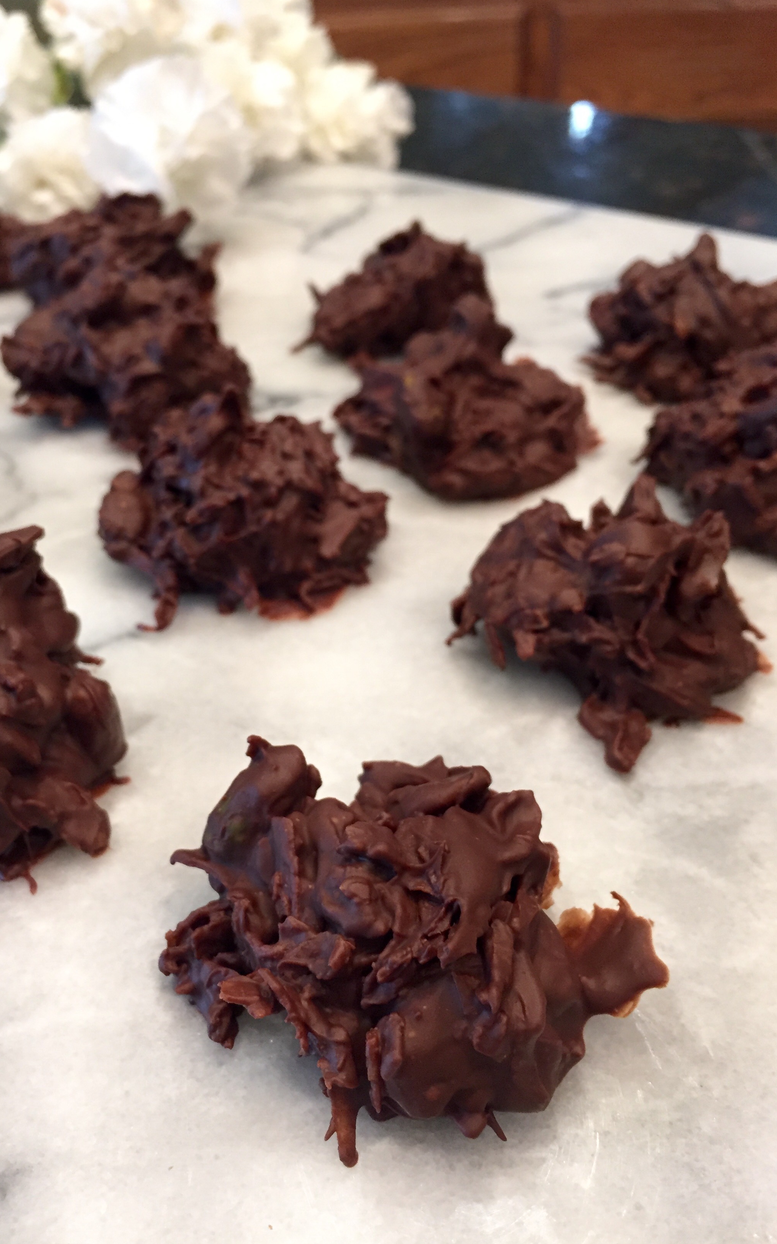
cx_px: 319
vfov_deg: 61.2
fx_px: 1050
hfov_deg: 40.5
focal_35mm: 31
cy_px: 622
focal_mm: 4.15
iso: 200
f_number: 2.2
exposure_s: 1/33
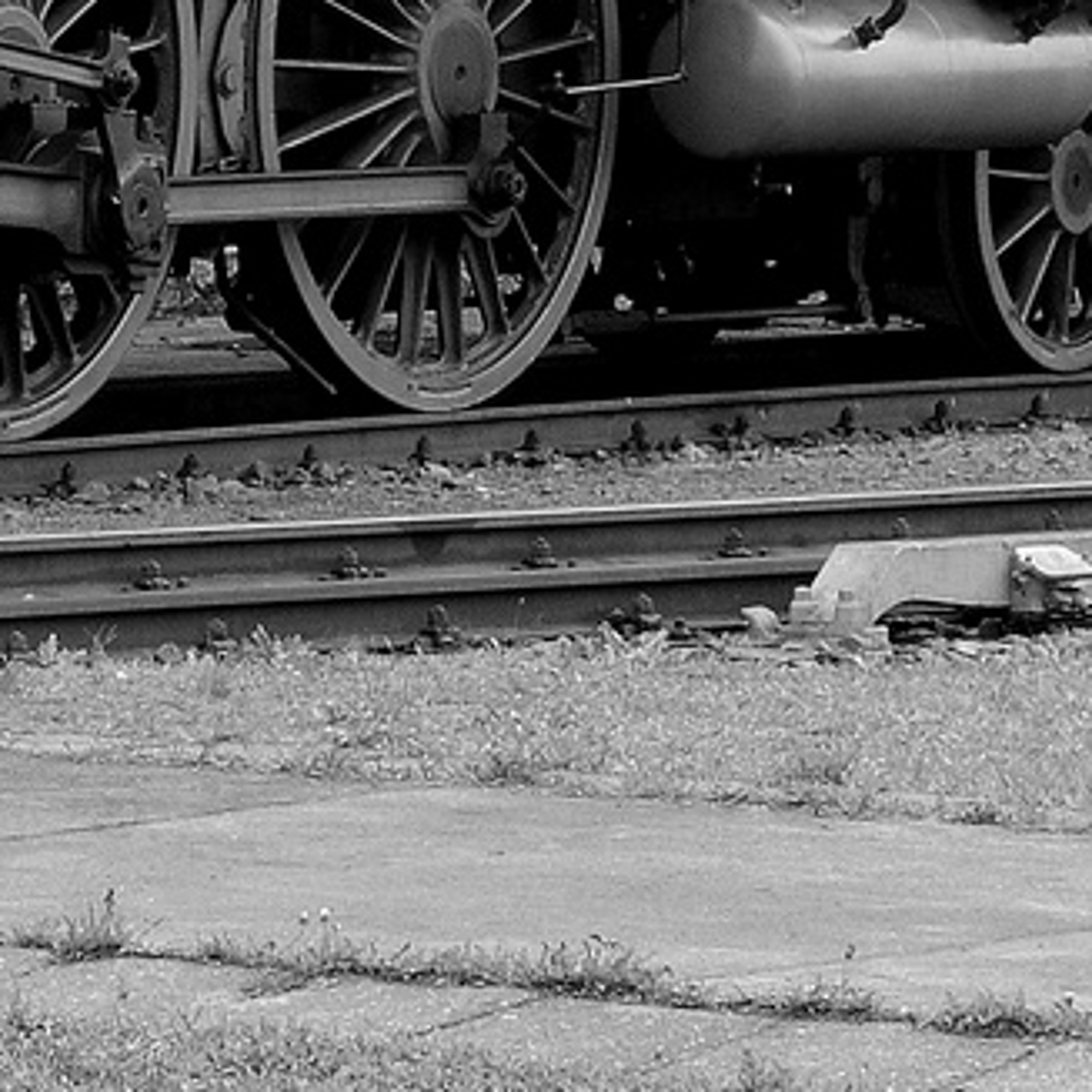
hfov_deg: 5.8
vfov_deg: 5.8
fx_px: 10778
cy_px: -264
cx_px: -296
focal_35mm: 302
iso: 100
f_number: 22
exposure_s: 1/1.3
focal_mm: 48
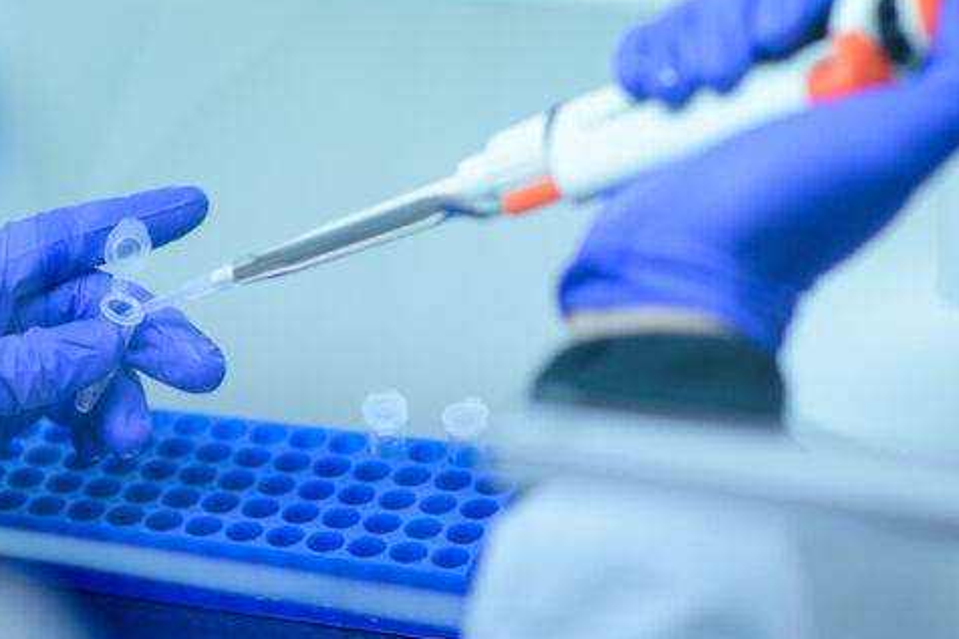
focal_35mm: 143
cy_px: 198
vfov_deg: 9.6
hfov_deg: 14.3
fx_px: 3808
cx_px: 284
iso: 400
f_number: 1.8
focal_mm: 85
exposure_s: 1/400
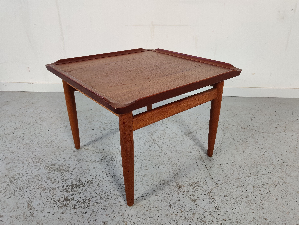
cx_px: 153
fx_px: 242
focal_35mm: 28
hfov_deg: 63.4
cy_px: 112
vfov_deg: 49.7
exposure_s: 1/100
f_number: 1.65
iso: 200
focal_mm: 4.75
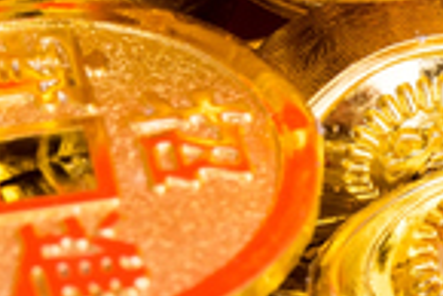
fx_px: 3067
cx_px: 1097
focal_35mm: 249
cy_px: 291
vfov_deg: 5.5
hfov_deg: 7.6
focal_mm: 50
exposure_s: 1/160
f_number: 8
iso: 125
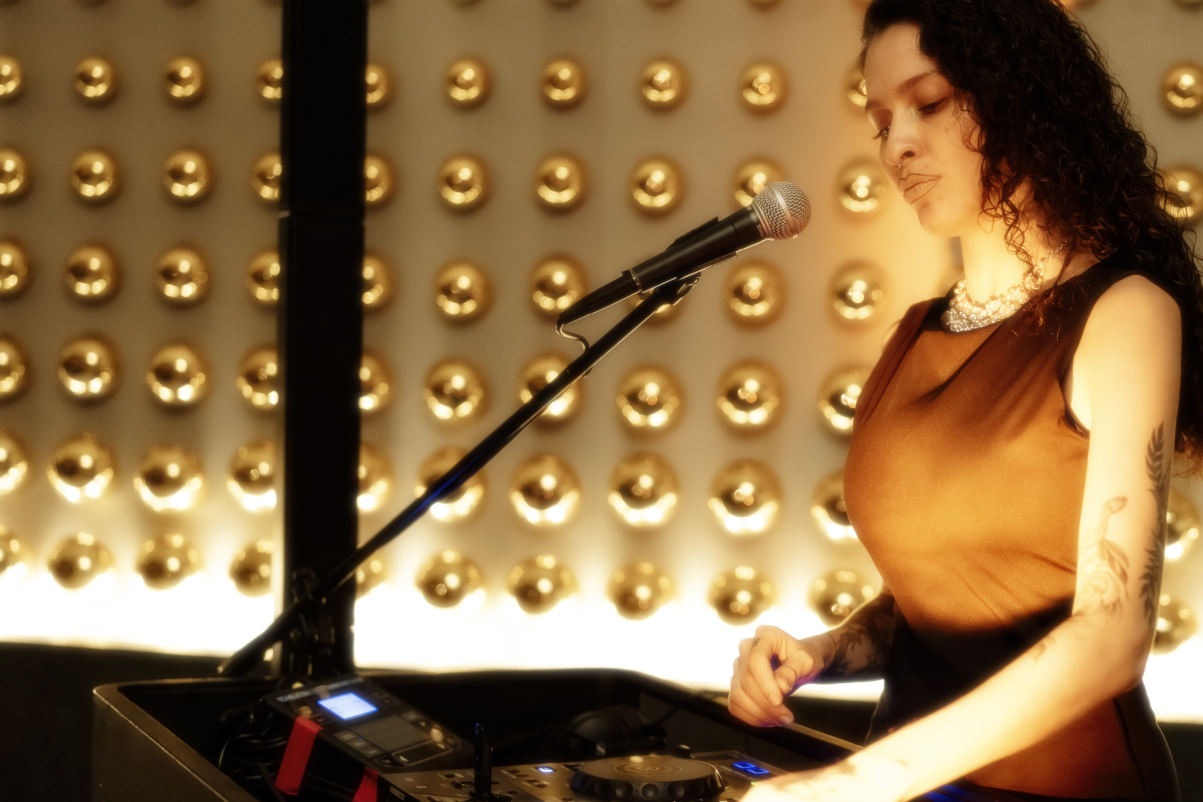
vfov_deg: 23.0
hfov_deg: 33.2
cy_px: 441
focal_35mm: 59
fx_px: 1972
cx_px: 910
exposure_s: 1/250
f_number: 1.4
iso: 2500
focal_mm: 35
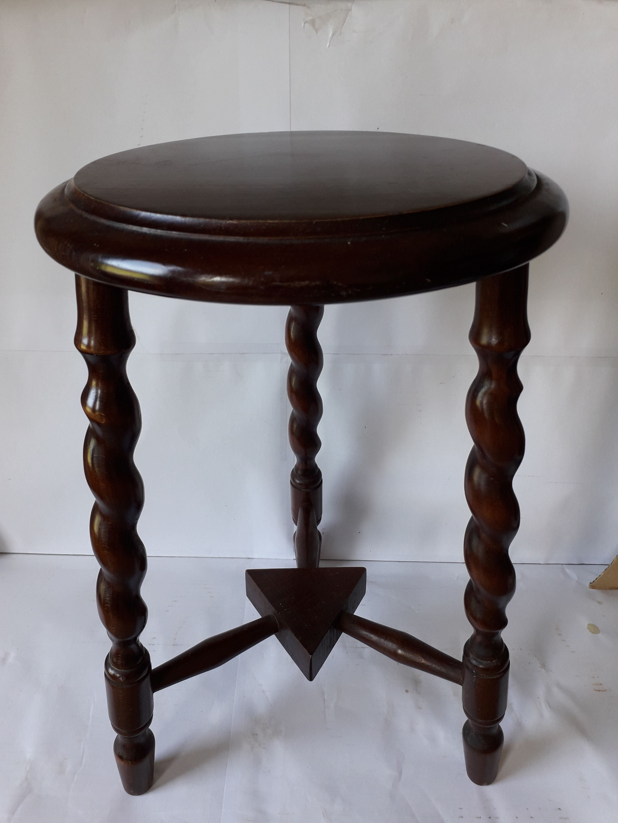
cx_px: 309
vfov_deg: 65.3
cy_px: 412
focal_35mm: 27
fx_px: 643
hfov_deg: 51.4
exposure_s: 1/50
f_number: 1.9
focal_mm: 3.6
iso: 40
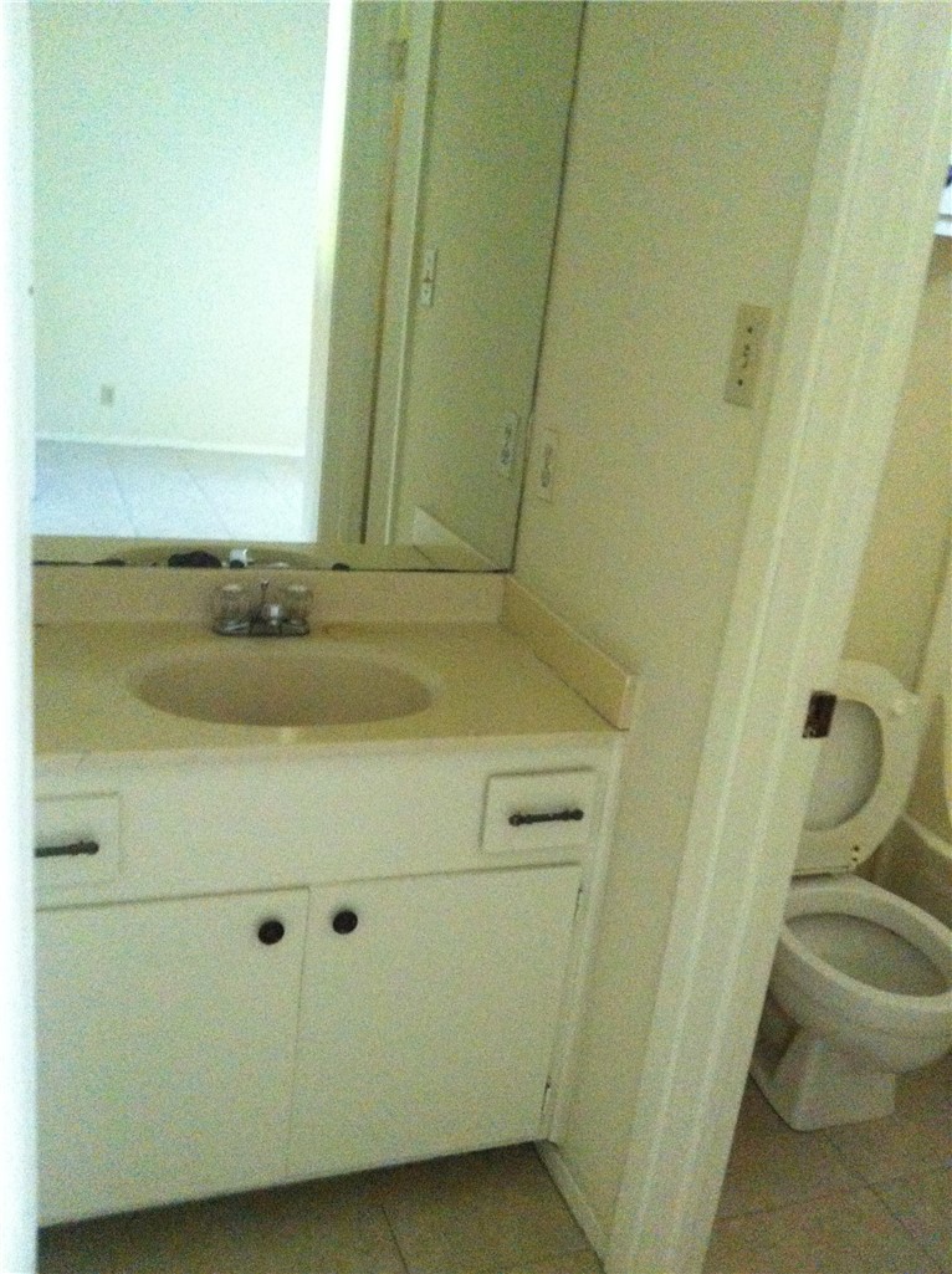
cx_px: 476
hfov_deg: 40.6
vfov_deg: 52.7
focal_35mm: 35
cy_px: 637
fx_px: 1286
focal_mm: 3.85
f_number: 2.8
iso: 800
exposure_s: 1/15
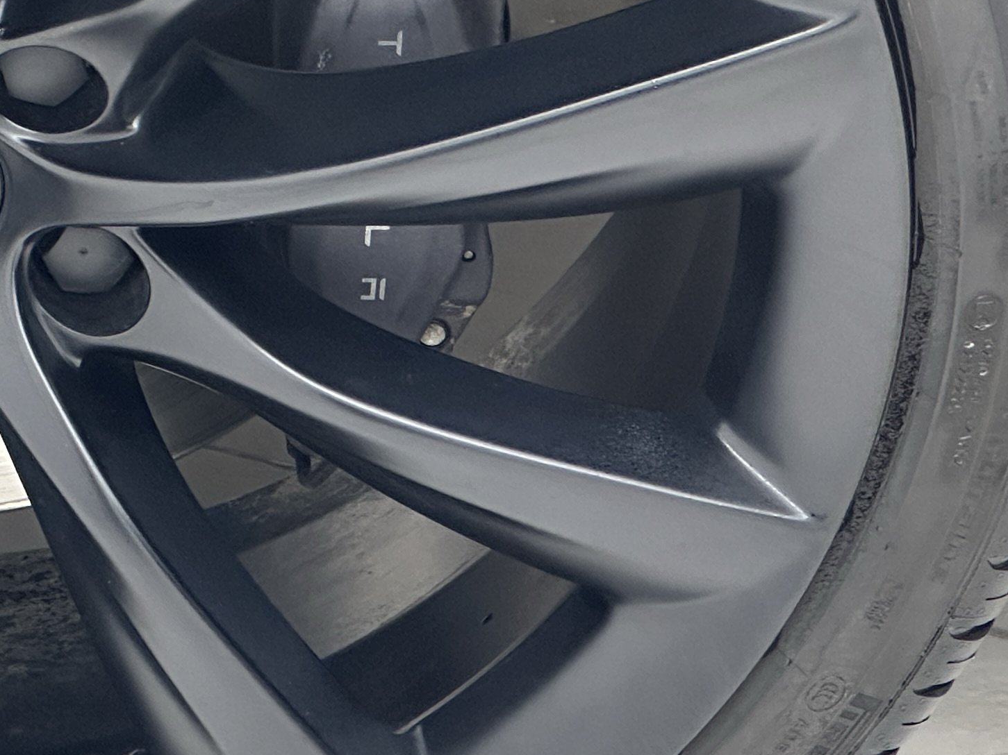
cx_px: -79
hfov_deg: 9.2
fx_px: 6231
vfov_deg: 6.9
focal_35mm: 214
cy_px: 122
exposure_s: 1/100
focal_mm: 9
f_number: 2.8
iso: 200
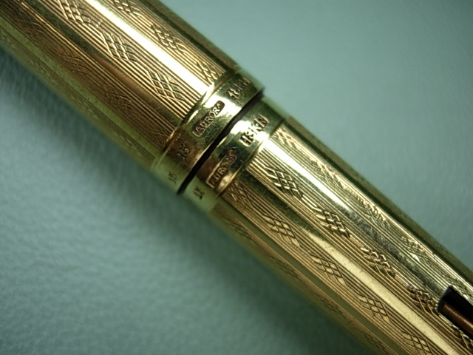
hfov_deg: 51.4
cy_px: 178
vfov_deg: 39.7
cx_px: 236
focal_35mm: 36
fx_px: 492
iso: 50
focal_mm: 7.5
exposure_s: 1/69.7
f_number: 2.7
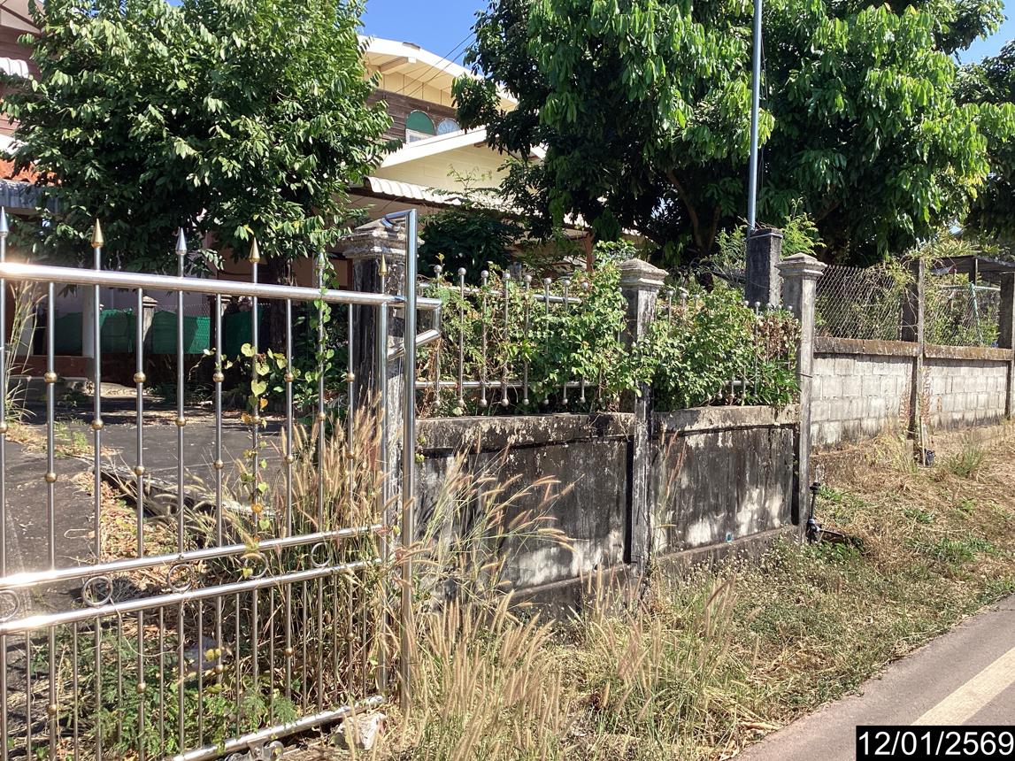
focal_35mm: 31
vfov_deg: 45.4
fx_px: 909
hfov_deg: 58.4
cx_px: 508
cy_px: 380
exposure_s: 1/668
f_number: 2.4
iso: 25
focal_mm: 3.3
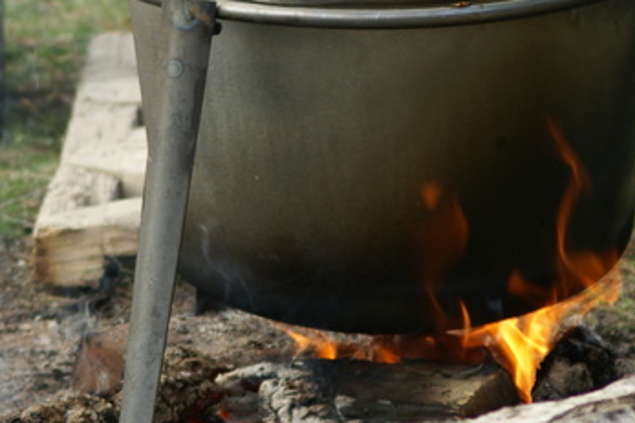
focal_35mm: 575
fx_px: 10137
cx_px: 392
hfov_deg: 3.6
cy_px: 37
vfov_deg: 2.4
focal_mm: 130
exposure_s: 1/100
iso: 100
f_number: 5
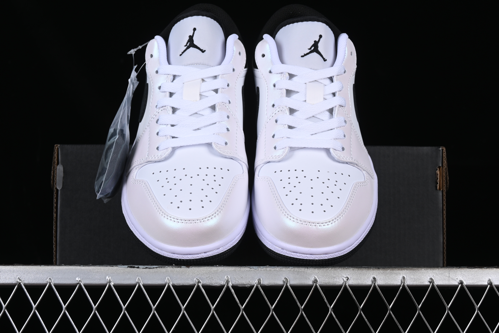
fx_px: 1040
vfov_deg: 18.2
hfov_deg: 27.0
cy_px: 166
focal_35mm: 75
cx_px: 250
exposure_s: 1/80
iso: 160
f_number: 9
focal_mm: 50
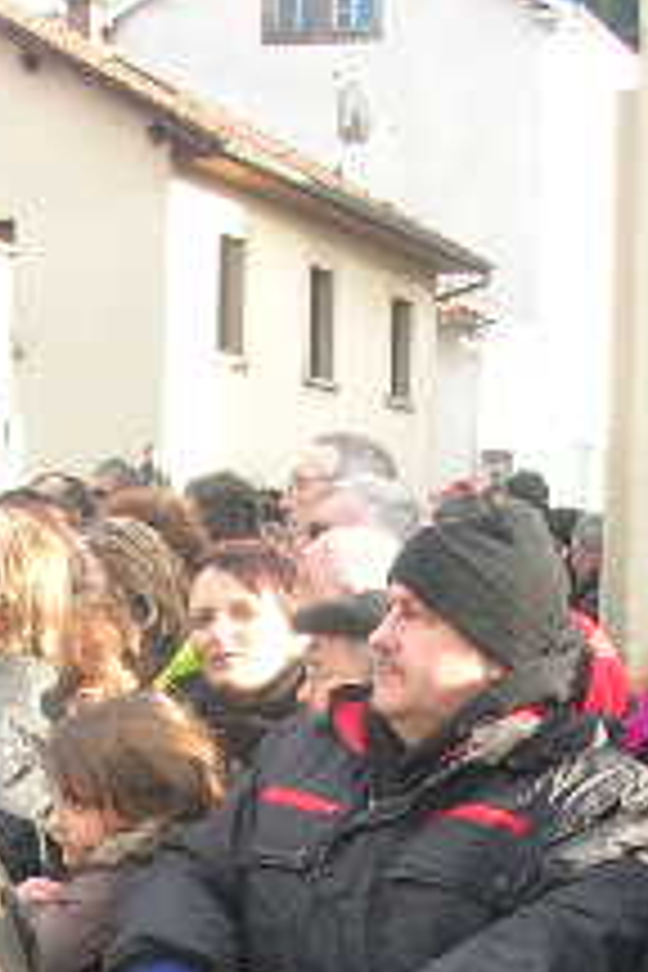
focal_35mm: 108
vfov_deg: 18.3
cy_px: 1026
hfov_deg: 12.7
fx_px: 2916
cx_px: 225
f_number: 2.8
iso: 50
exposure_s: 1/82.6
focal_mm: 5.8
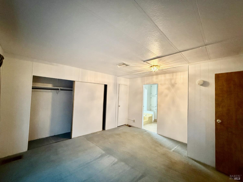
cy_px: 91
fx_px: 98
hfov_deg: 102.1
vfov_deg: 85.7
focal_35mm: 14
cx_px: 122
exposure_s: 1/60
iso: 800
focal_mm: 2.22
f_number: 2.2
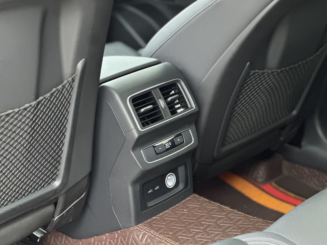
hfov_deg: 25.3
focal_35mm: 77
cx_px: 164
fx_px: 727
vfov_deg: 19.1
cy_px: 122
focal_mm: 9
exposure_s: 1/25
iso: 400
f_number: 2.8
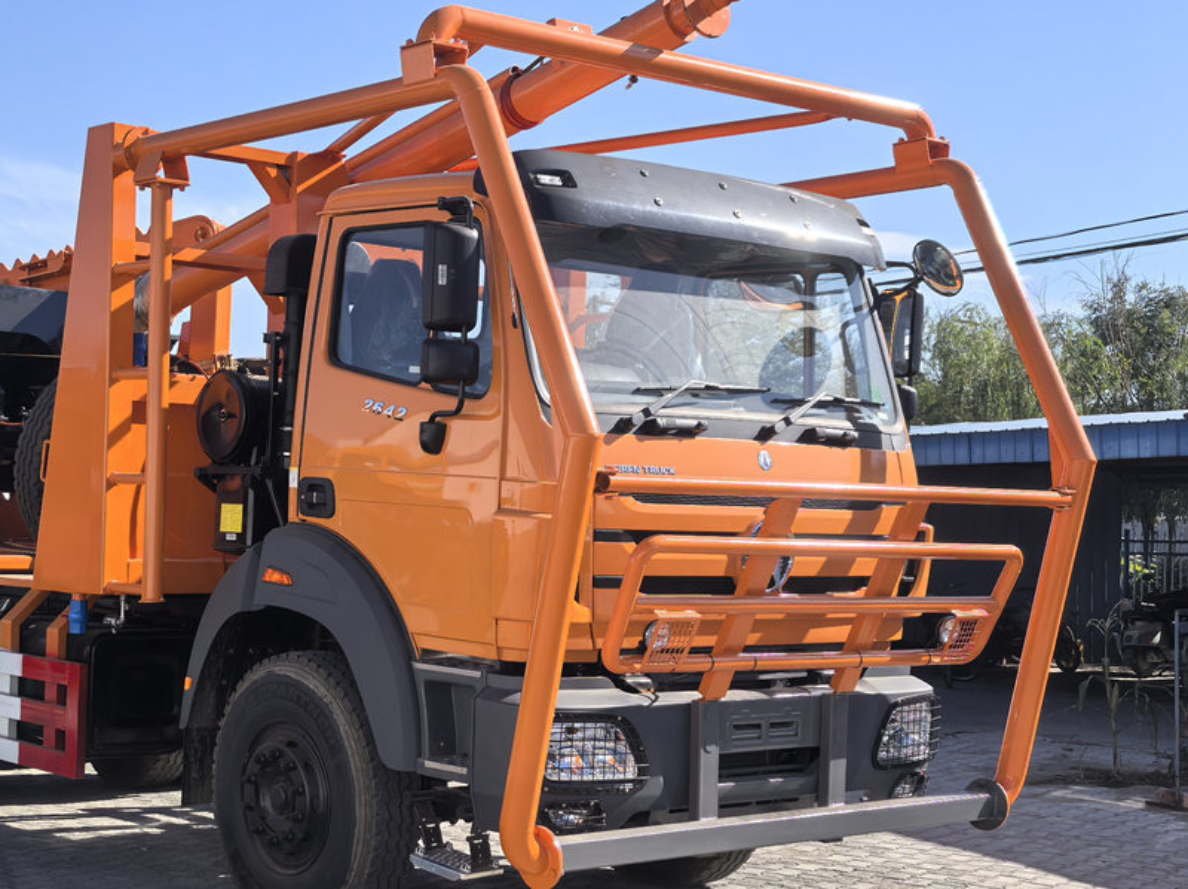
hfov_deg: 43.9
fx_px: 1475
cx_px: 594
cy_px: 444
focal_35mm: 43
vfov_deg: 33.6
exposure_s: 1/8850
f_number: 1.4
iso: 50
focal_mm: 5.75
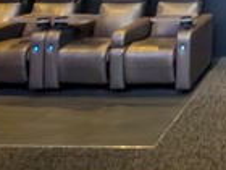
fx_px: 359
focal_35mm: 55
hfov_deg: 27.4
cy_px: -86
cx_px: 313
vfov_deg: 22.0
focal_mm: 2.23
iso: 3403
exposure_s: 1/2.56
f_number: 1.95
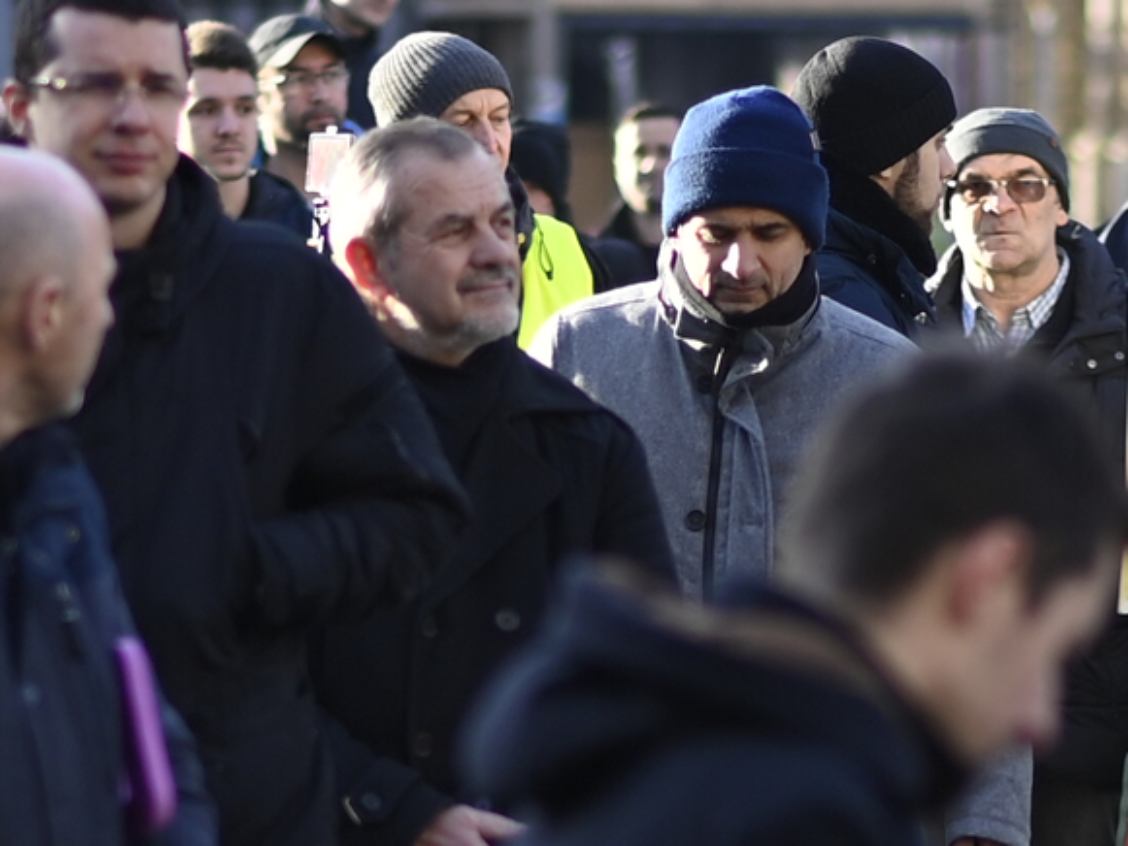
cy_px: 732
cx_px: 1138
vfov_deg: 8.2
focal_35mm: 180
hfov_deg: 10.9
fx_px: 5867
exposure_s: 1/800
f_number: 2
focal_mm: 85
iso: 160
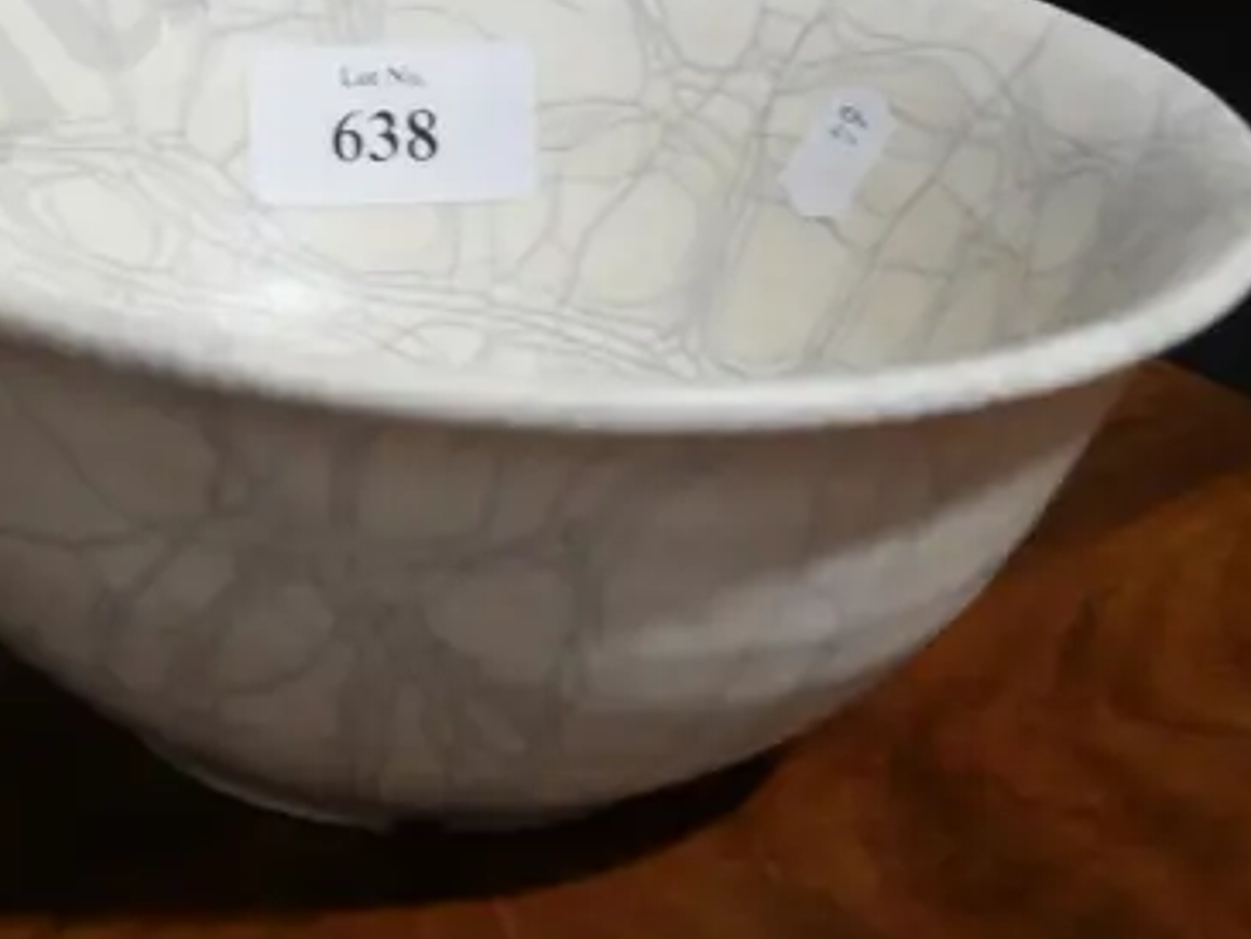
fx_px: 3651
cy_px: -36
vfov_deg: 14.4
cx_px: 130
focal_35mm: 101
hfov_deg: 19.1
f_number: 4
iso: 320
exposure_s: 1/60
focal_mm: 18
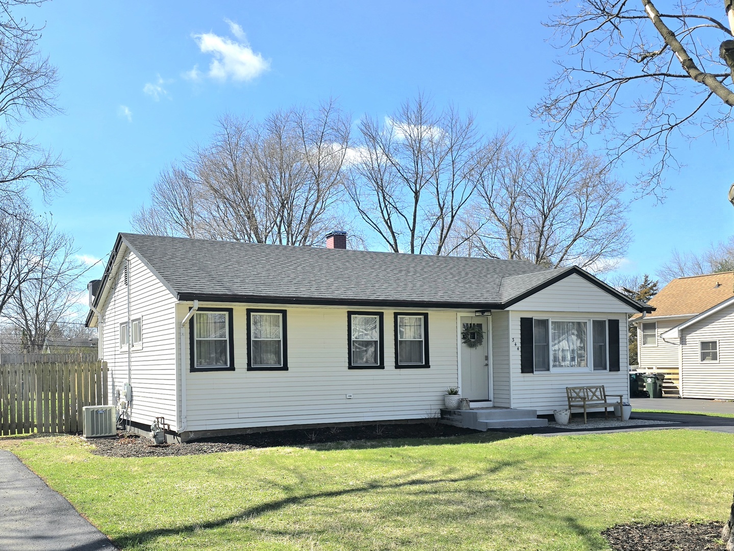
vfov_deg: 58.9
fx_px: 488
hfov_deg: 73.9
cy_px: 276
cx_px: 367
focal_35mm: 23
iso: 12
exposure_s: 1/714
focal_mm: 6.3
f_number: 1.7
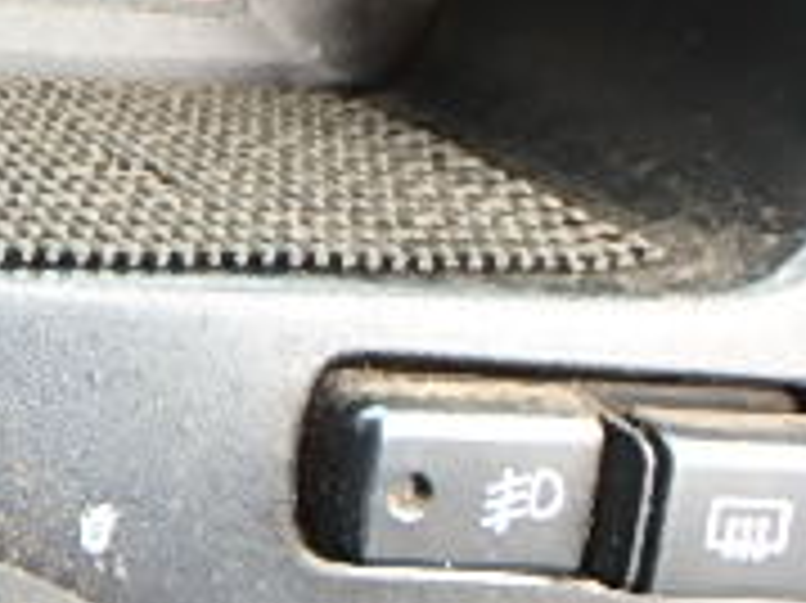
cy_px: -153
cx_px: -621
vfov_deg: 18.4
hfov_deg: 19.7
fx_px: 1745
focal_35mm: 75
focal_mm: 3.7
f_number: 3.5
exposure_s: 1/60
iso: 200
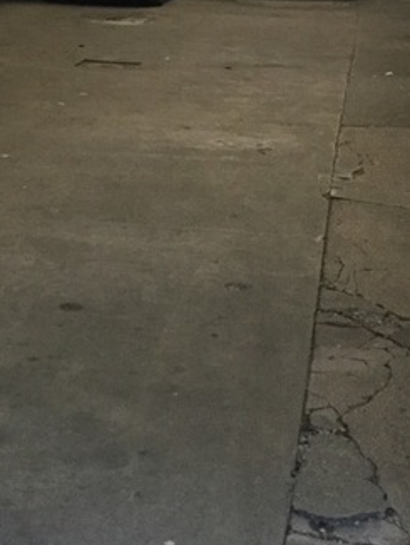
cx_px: 124
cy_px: 30
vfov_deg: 24.7
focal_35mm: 76
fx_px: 1199
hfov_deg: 19.3
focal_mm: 3.3
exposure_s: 1/30
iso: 200
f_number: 2.4
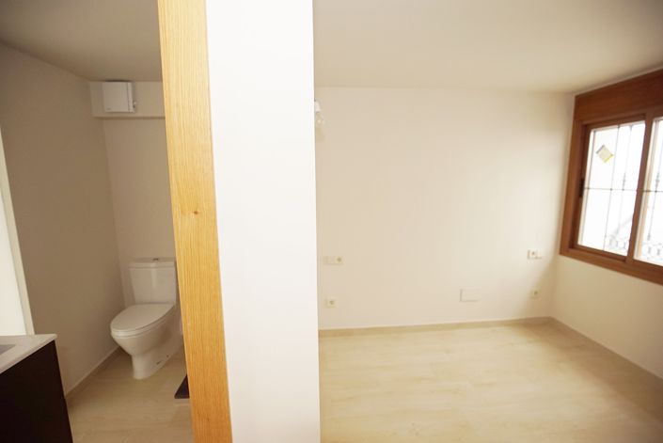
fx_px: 295
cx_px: 332
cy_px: 222
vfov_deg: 73.8
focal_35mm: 16
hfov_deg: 96.7
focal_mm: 16
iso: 1600
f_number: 4
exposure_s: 1/160
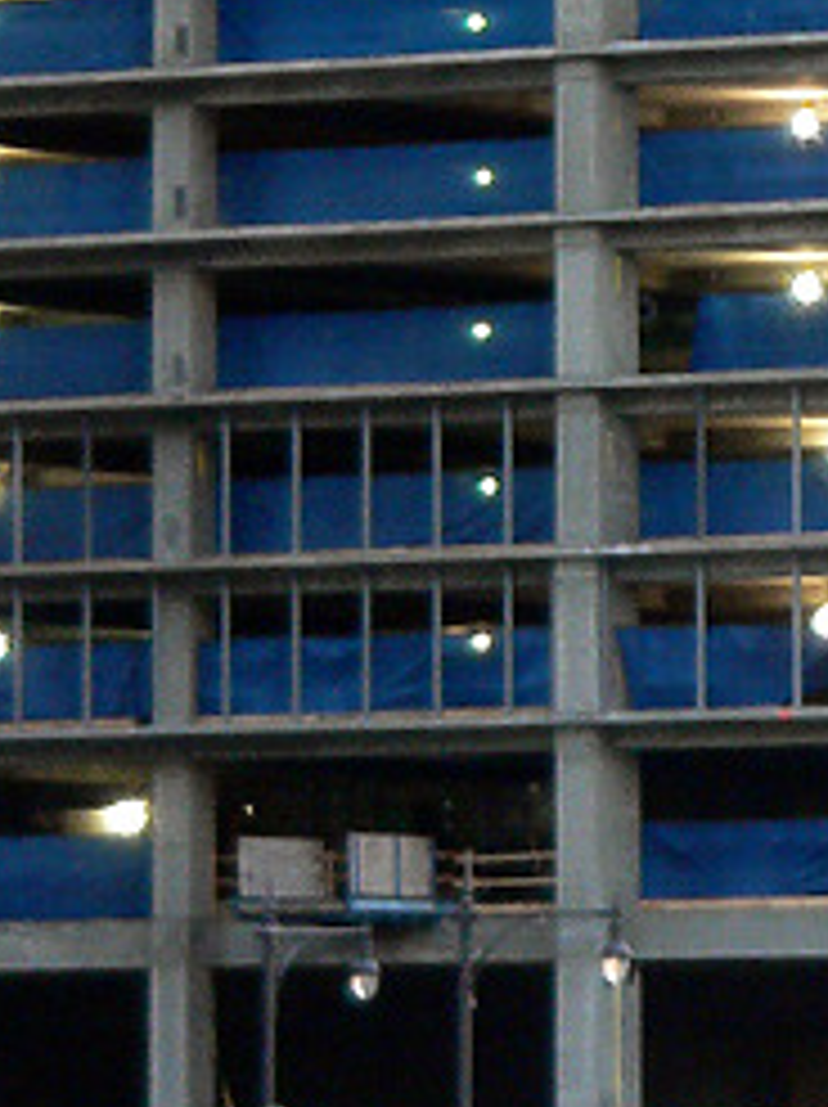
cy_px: -86
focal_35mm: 443
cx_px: 1132
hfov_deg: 3.3
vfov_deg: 4.5
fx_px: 14153
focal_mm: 20.1
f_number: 2.8
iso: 200
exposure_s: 1/60
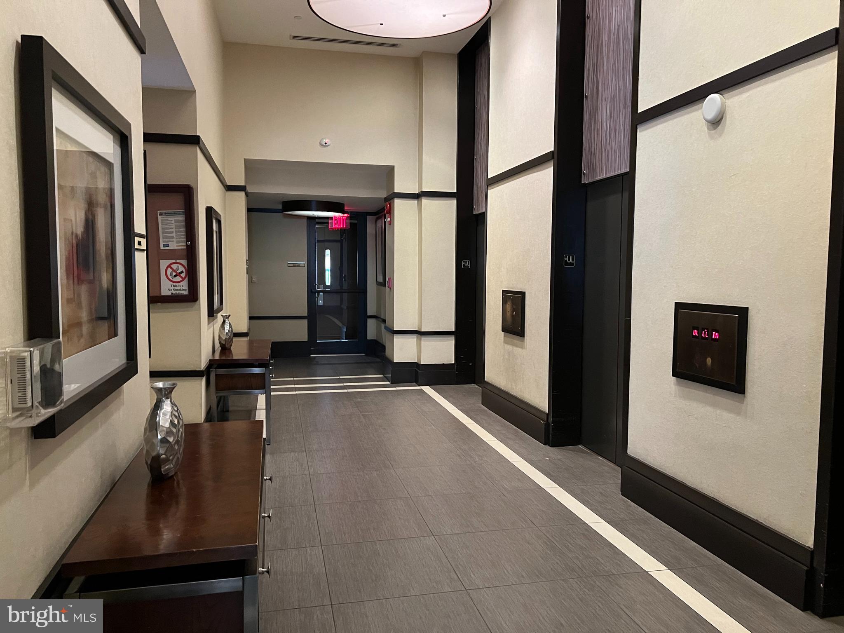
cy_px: 316
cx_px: 422
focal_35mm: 26
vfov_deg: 53.1
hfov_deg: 67.3
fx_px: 634
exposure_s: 1/40
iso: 500
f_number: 1.5
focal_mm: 5.7
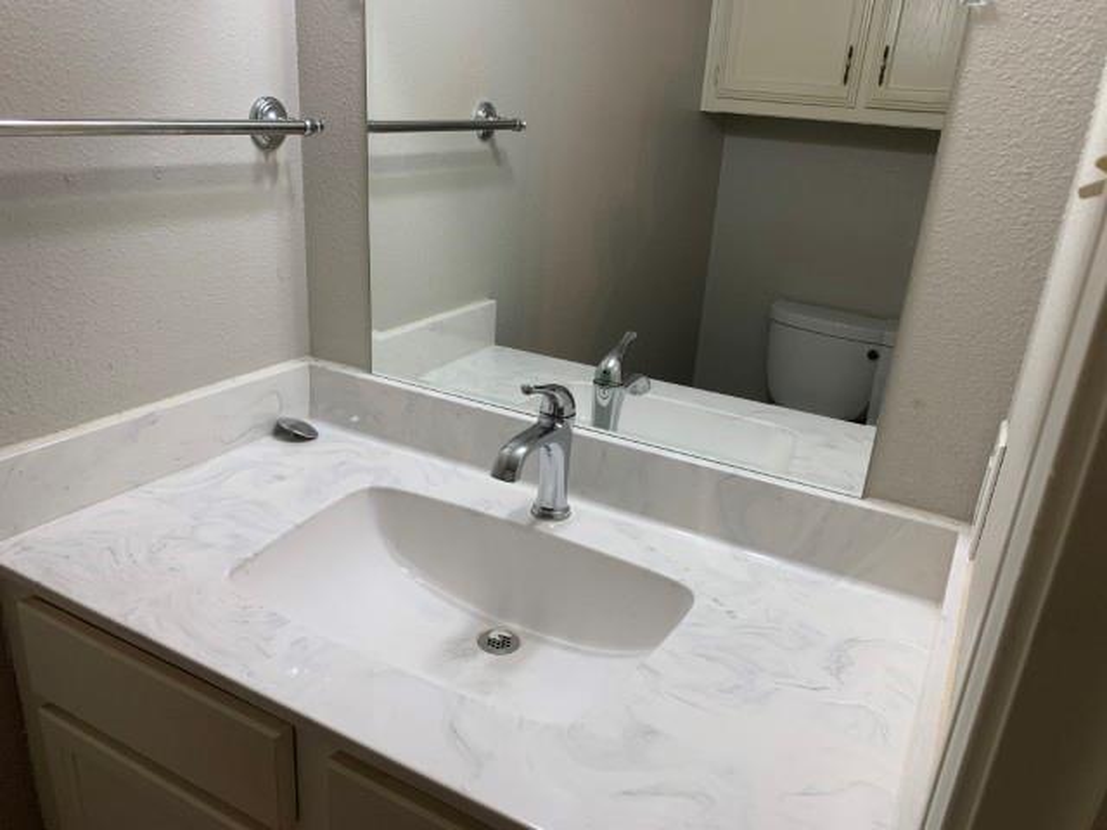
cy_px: 415
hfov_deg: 67.3
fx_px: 831
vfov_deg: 53.1
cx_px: 554
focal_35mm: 26
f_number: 1.8
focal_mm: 4.25
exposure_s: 1/121
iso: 80
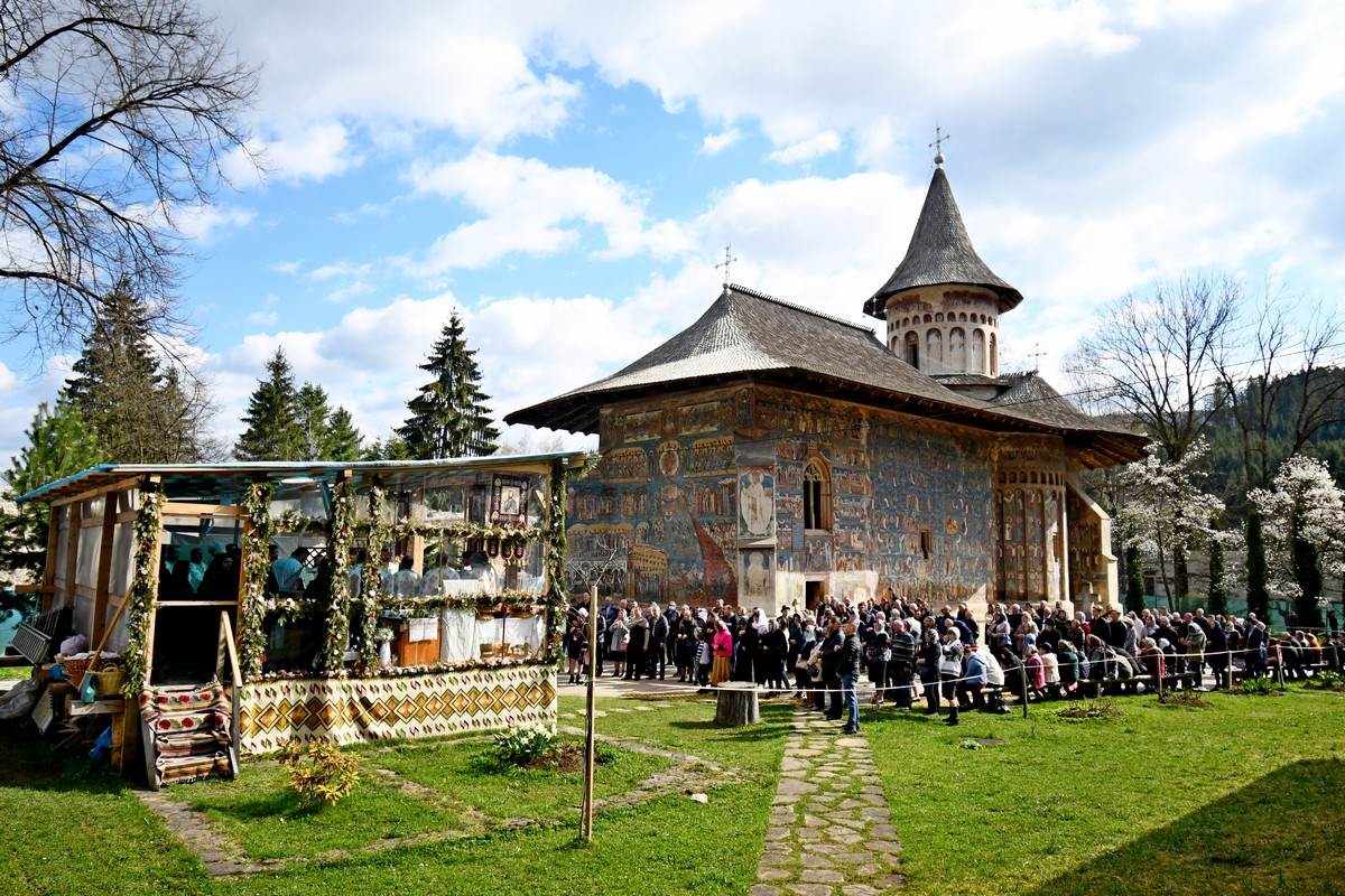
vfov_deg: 53.1
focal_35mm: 24
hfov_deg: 73.7
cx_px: 672
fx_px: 897
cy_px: 448
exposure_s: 1/1600
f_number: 5.3
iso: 500
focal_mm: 16
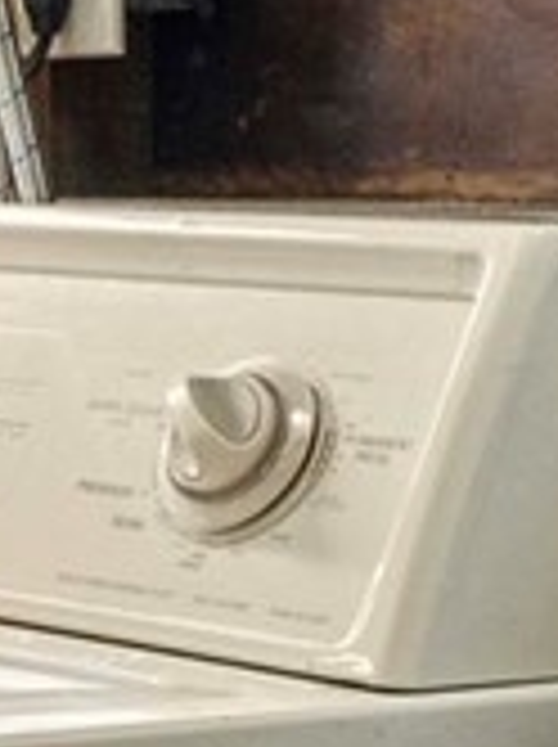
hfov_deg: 7.4
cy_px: 297
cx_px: -1141
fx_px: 3814
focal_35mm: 177
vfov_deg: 11.2
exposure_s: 1/4
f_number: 8
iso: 1000
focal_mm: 18
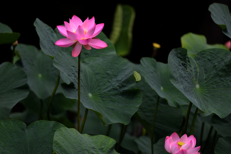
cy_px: 77
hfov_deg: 6.8
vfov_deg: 4.6
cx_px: 115
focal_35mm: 302
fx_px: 1938
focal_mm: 300
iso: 320
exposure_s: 1/750
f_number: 4
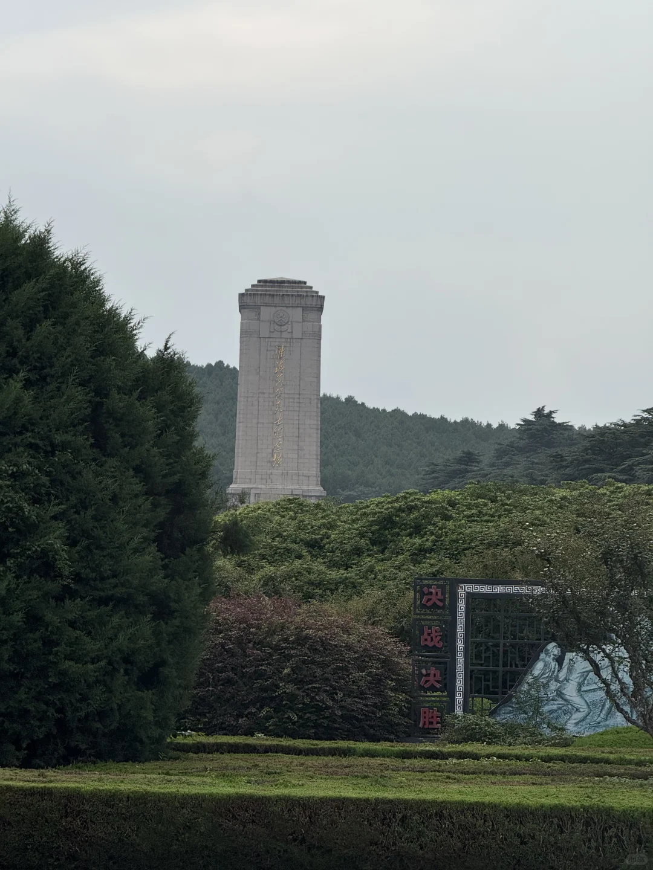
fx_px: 3018
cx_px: 326
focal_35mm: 120
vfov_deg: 16.4
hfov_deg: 12.3
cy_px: 435
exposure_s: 1/2283
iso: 50
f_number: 2.8
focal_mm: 15.66
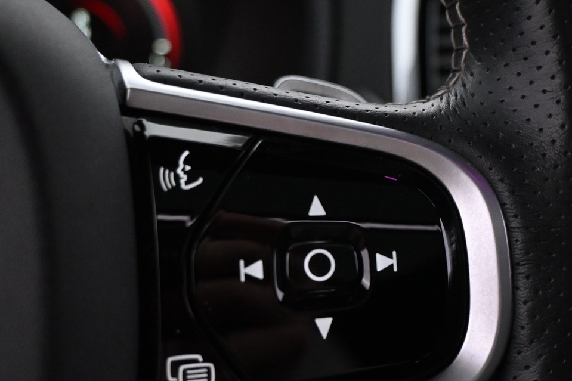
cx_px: 323
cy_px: 220
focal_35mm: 49
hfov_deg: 40.0
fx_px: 785
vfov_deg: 27.3
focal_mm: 19.5
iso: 3600
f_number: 3.8
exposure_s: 1/60
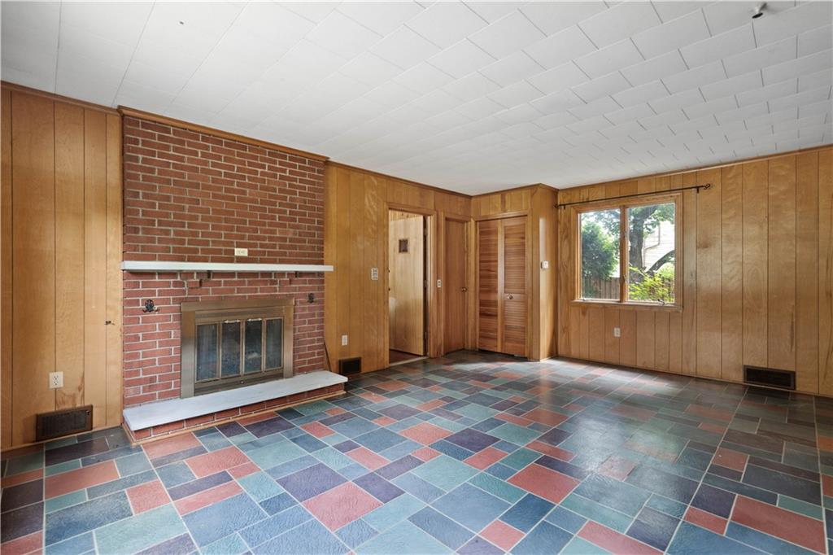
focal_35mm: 16
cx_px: 416
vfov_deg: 73.7
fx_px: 370
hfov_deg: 96.8
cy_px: 278
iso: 640
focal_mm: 16
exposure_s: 1/30
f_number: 2.8
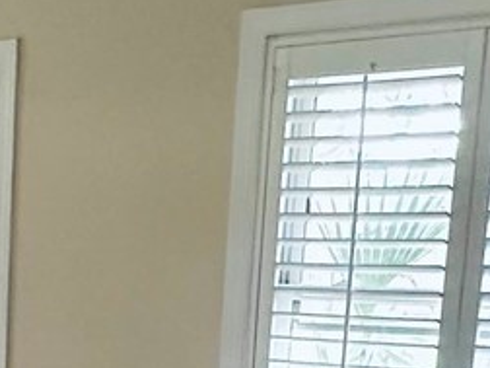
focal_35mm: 89
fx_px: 1260
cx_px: -52
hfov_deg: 20.9
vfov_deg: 15.6
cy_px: 502
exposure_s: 1/60
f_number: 2.2
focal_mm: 2.22
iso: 200
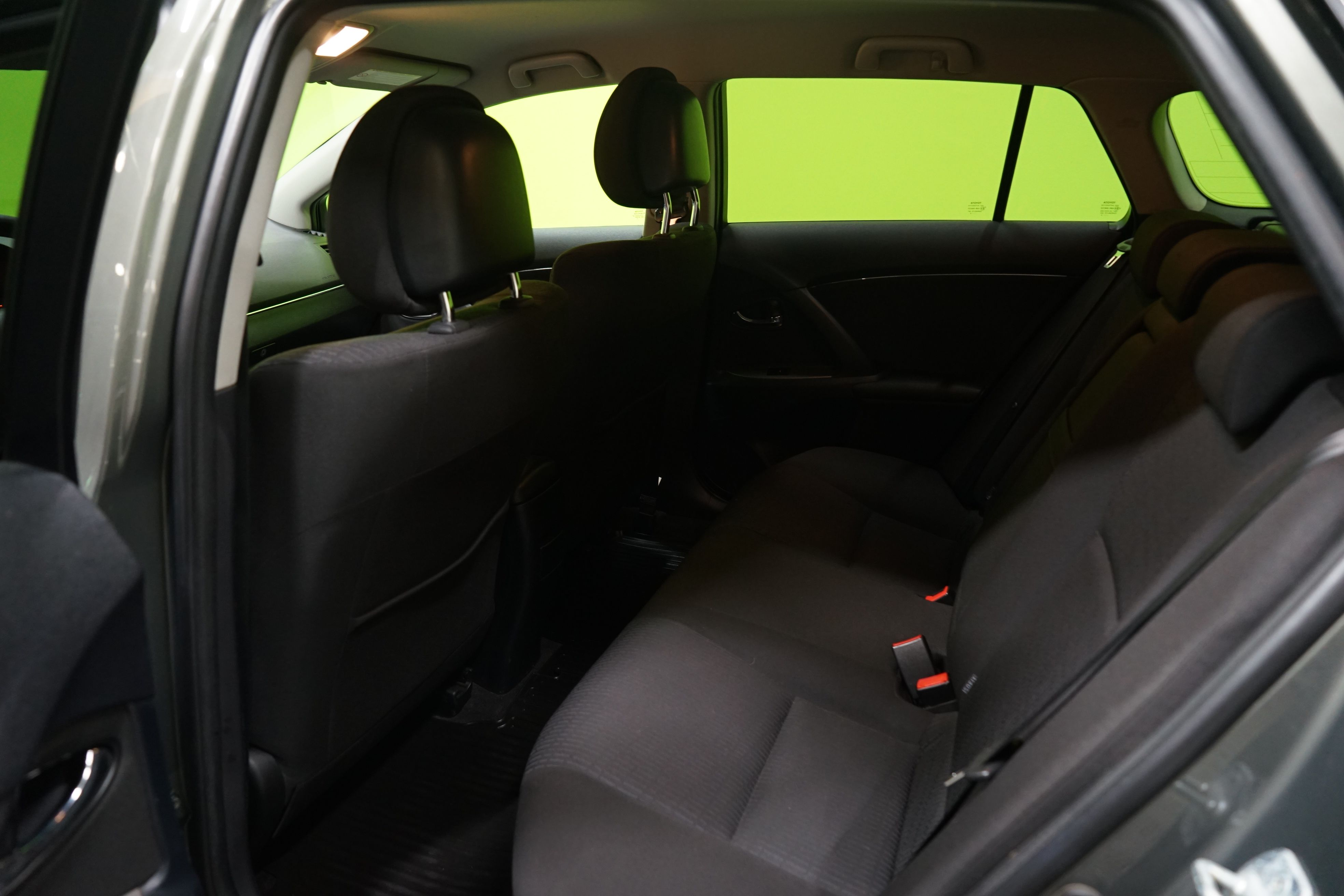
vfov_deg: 53.1
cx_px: 672
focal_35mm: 24
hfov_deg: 73.7
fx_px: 896
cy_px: 448
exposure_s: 1/20
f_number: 4.5
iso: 1600
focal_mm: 24
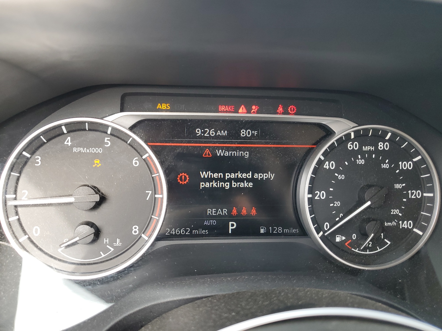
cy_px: 166
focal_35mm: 26
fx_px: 332
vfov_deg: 53.1
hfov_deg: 67.3
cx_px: 221
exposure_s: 1/120
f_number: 1.5
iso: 58
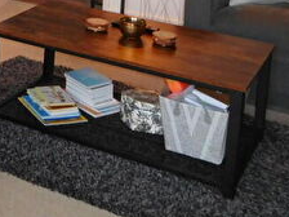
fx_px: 651
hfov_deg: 23.1
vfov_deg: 17.2
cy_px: -100
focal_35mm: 78
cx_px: -49
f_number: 3.4
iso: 360
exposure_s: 1/30
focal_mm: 4.5
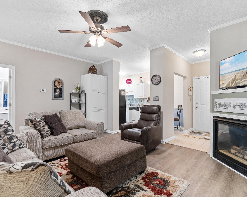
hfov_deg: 89.6
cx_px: 122
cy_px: 98
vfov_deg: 77.0
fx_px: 124
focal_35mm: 17
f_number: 4.5
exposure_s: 1/1.25
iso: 100
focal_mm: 10
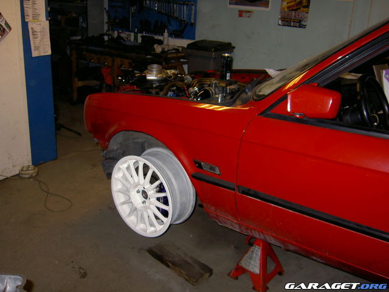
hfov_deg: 54.0
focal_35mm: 34
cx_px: 194
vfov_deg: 41.8
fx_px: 382
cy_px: 146
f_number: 2.8
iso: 100
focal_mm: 5.6
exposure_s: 1/60
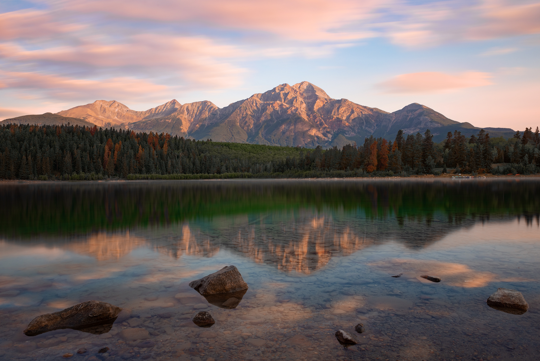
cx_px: 270
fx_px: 360
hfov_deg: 73.7
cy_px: 180
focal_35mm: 24
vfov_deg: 53.2
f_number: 13
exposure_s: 51
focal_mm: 24
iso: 100
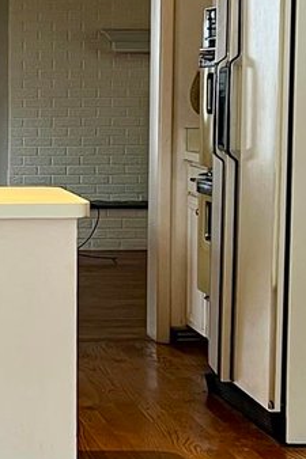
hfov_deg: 11.0
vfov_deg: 16.9
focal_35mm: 121
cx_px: -111
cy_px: 194
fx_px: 1544
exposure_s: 1/60
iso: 125
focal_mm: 5.7
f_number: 1.5
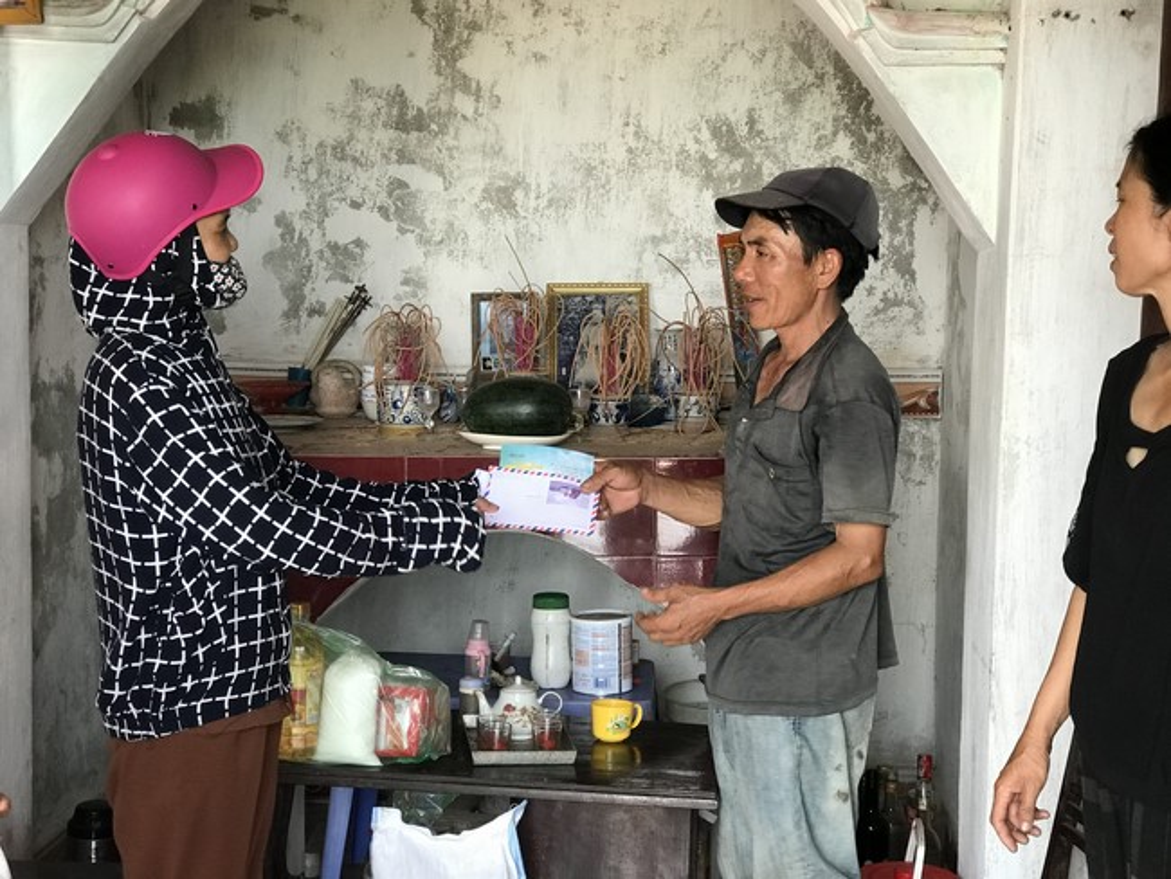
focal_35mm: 57
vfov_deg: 25.7
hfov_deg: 33.8
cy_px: 440
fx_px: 1929
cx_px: 586
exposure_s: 1/50
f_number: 2.8
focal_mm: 6.6
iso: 80
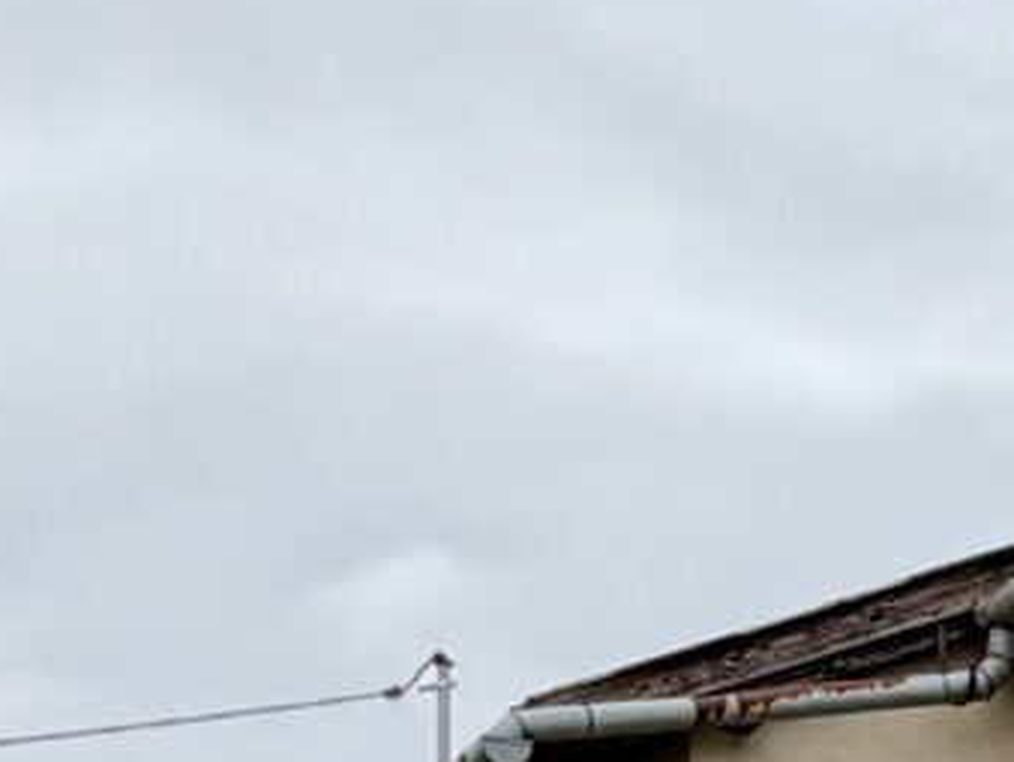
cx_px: 1086
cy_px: 1518
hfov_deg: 17.9
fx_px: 3107
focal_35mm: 106
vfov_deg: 12.4
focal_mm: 2.22
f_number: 2.2
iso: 50
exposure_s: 1/502
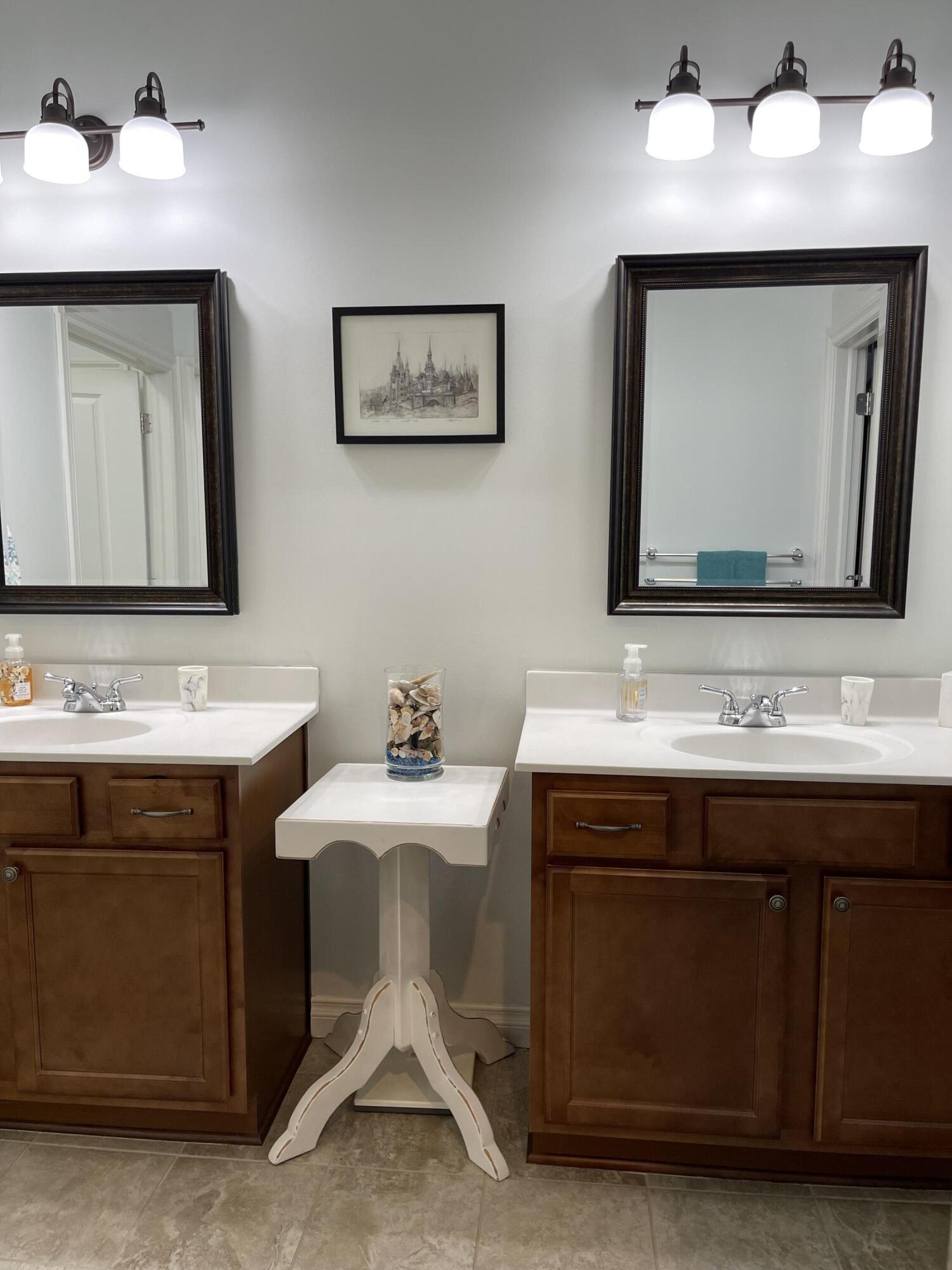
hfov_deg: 54.9
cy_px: 635
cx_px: 476
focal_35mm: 25
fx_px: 917
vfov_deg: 69.4
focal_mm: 5.1
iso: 80
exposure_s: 1/120
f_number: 1.6
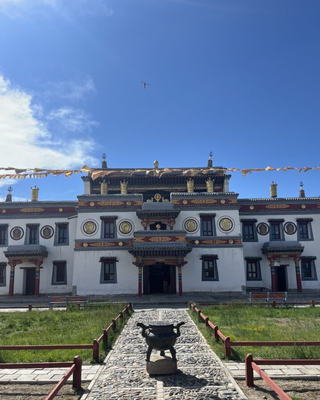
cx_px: 161
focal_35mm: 29
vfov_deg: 60.4
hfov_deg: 50.0
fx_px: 343
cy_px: 214
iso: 50
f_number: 1.6
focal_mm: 5.1
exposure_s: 1/2137
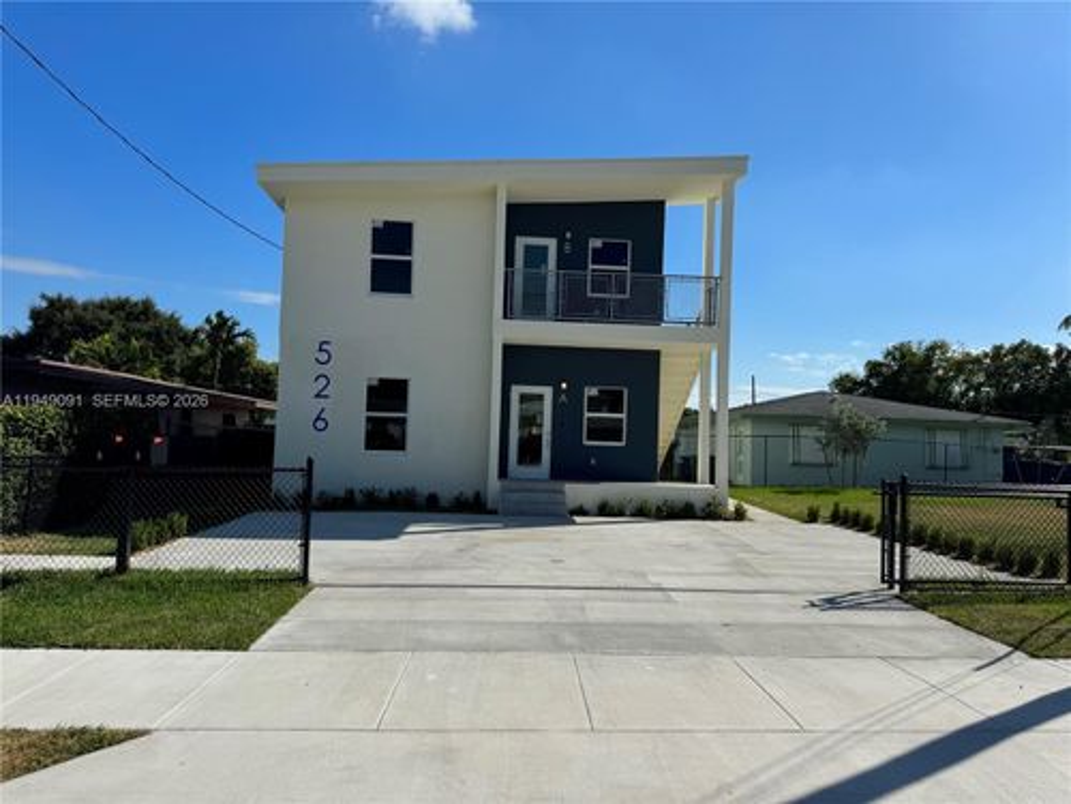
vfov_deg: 56.8
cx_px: 536
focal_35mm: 24
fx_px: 743
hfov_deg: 71.6
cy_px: 402
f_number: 1.78
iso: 80
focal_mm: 6.86
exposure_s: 1/7937
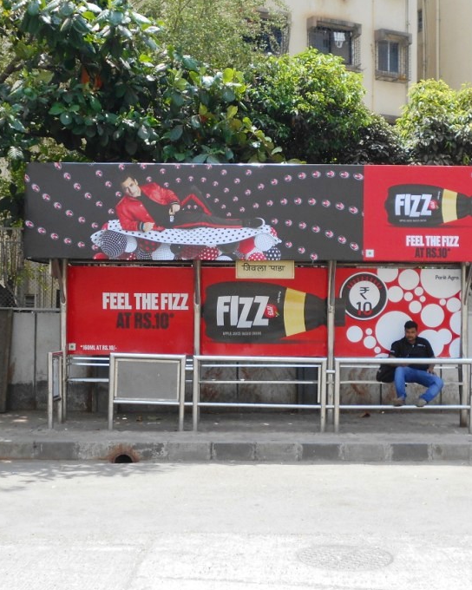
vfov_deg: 37.3
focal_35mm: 50
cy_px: 290
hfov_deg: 30.2
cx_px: 267
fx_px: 873
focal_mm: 5.8
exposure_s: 1/250
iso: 100
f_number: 3.6
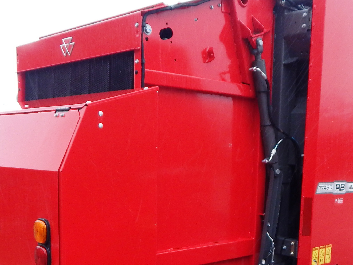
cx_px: 186
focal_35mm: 50
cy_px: 220
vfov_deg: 28.4
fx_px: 510
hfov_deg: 38.2
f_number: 3
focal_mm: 4
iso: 125
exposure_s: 1/80
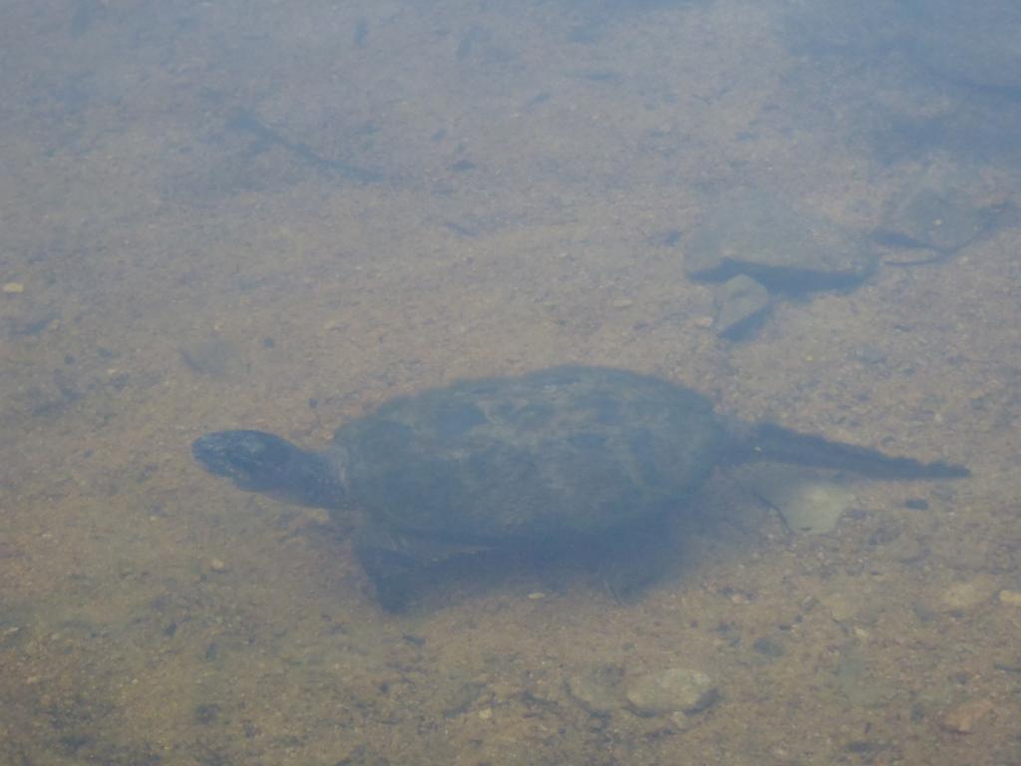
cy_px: 383
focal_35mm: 140
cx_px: 510
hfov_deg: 14.1
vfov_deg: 10.6
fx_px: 4129
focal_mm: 25
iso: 640
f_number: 5.9
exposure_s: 1/60
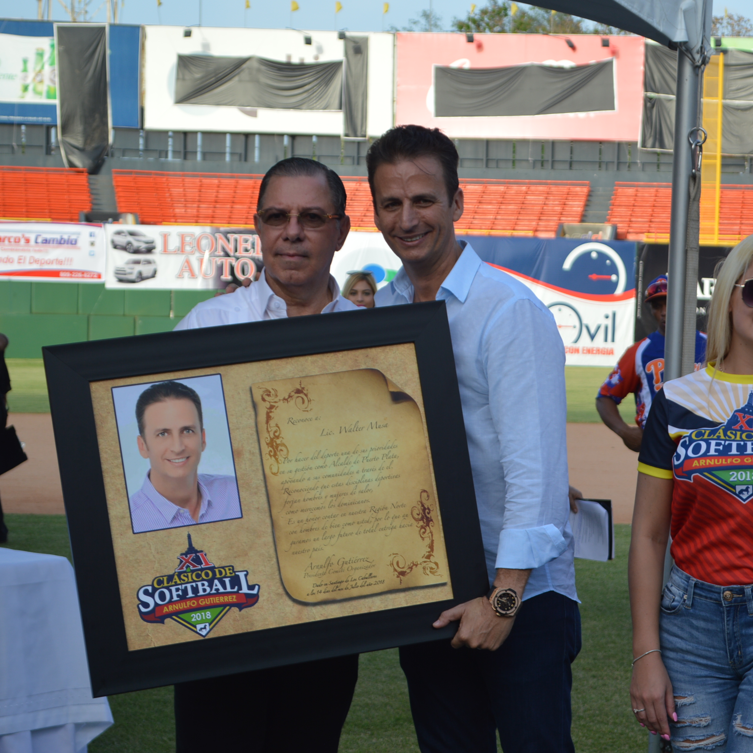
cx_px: 505
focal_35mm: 93
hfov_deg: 18.6
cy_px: 377
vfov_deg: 18.7
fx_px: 2289
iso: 100
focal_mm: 48
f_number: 6.3
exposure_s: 1/160
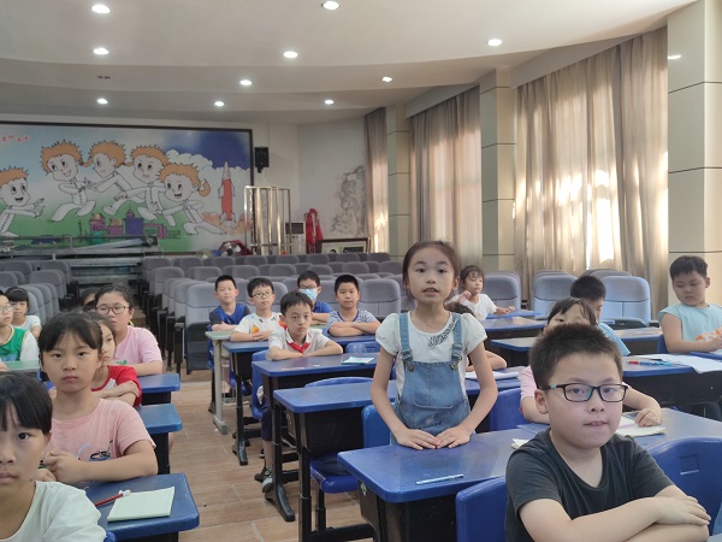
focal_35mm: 34
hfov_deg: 54.0
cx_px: 361
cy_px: 271
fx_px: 709
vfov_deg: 41.8
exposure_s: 1/78
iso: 111
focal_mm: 6.72
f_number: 1.69
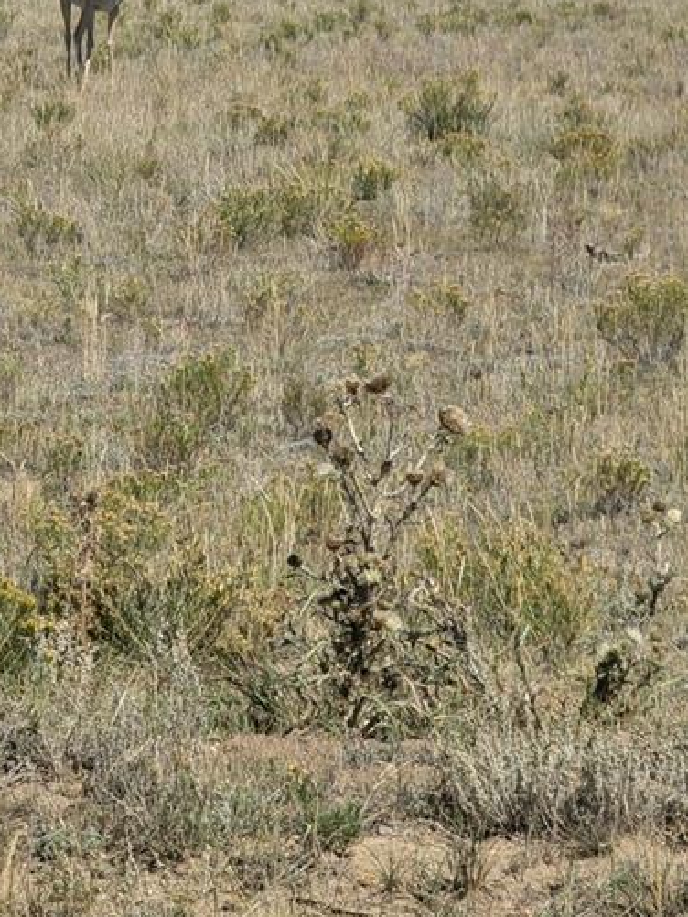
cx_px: 264
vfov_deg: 7.8
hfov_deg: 5.9
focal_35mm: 254
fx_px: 6728
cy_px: 66
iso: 31
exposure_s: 1/471
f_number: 3.5
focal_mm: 19
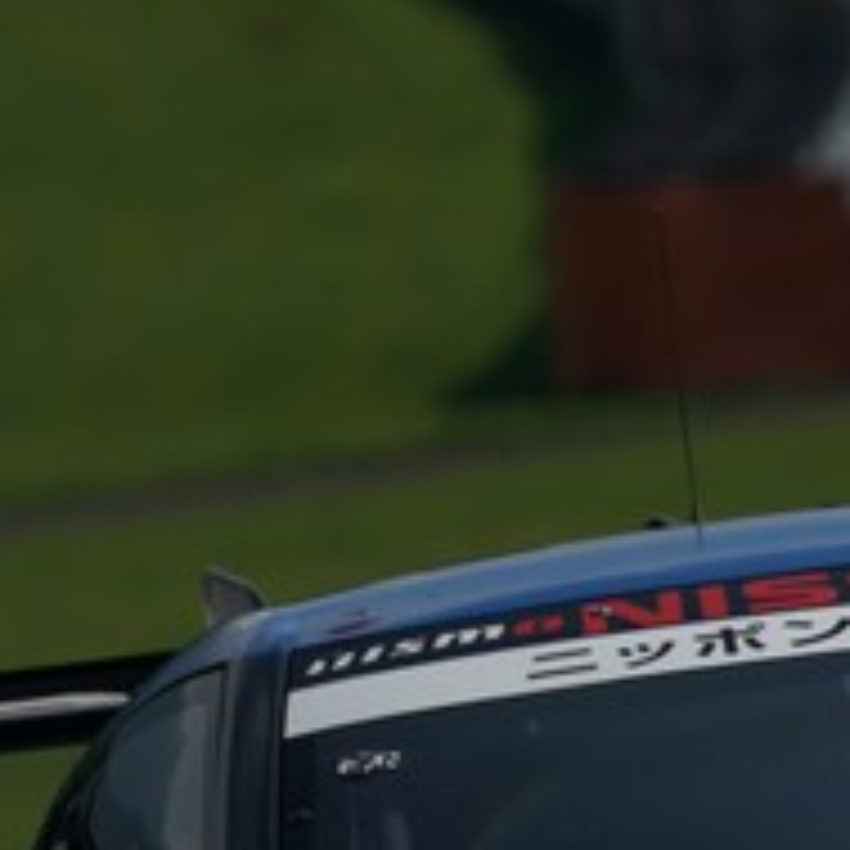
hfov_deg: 0.9
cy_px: 1003
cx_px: 967
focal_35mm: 1938
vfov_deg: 0.9
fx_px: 53839
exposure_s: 1/800
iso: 200
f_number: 13
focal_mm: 600
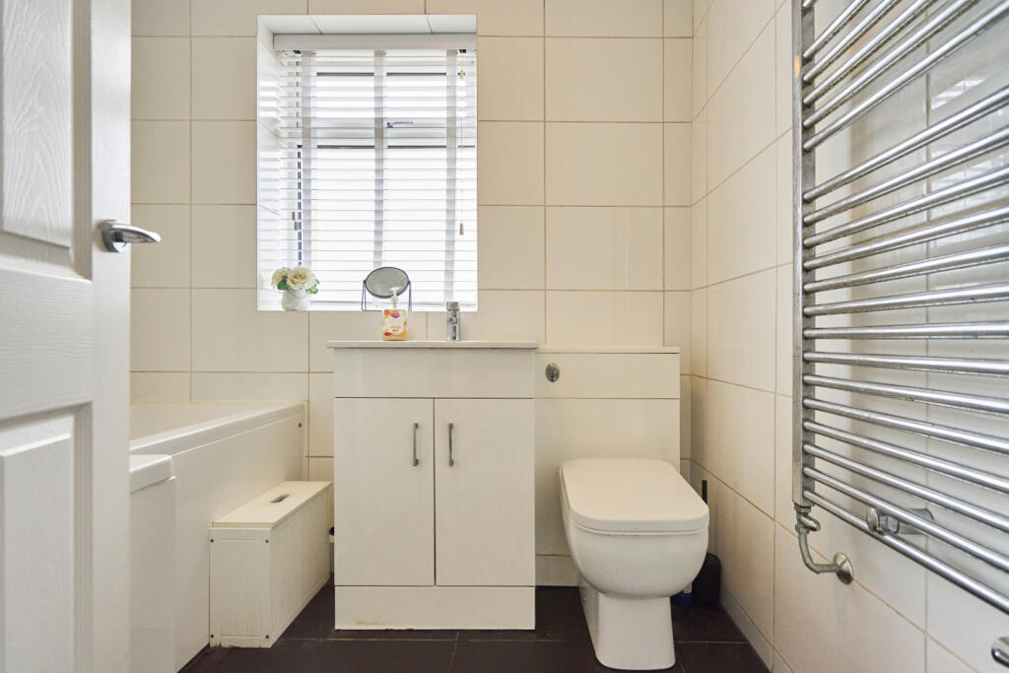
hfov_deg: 96.7
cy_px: 336
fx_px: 448
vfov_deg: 73.8
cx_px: 504
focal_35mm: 16
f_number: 4.5
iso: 2500
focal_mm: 16
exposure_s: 1/250
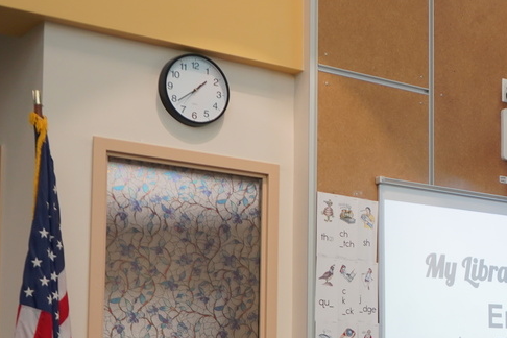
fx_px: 1127
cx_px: 525
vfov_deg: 16.8
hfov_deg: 24.1
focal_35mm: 80
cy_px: 312
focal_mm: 38
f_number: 4
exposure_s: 1/160
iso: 1250
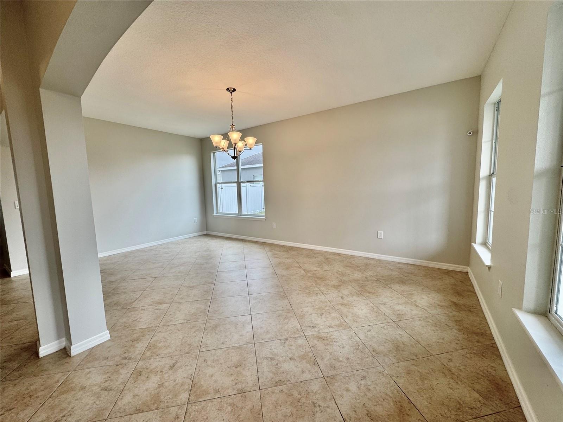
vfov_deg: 85.7
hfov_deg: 102.1
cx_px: 282
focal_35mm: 14
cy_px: 211
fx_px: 228
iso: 40
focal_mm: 2.22
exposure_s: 1/129
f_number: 2.2
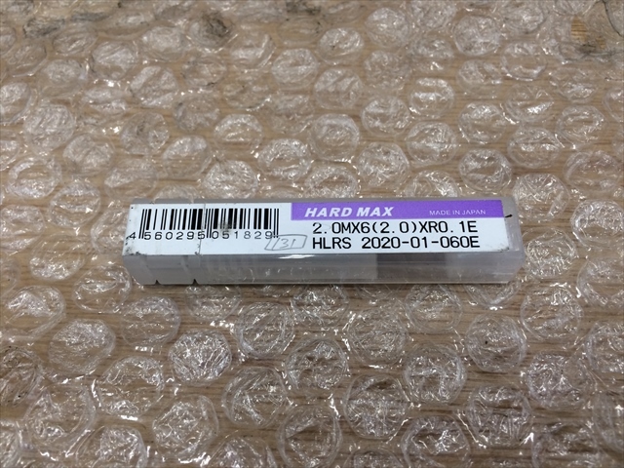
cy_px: 234
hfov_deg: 61.7
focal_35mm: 29
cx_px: 312
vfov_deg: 48.2
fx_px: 523
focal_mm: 4.15
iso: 50
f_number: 2.2
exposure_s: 1/30
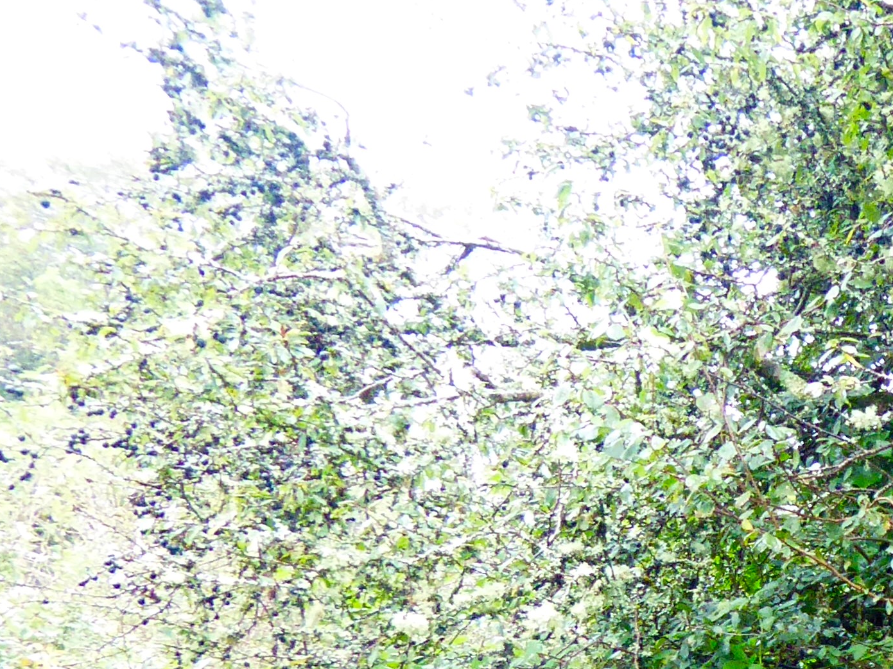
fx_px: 1780
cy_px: 910
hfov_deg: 23.7
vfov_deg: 19.4
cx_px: 1255
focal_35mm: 69
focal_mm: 4.3
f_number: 3.3
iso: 400
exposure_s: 1/60
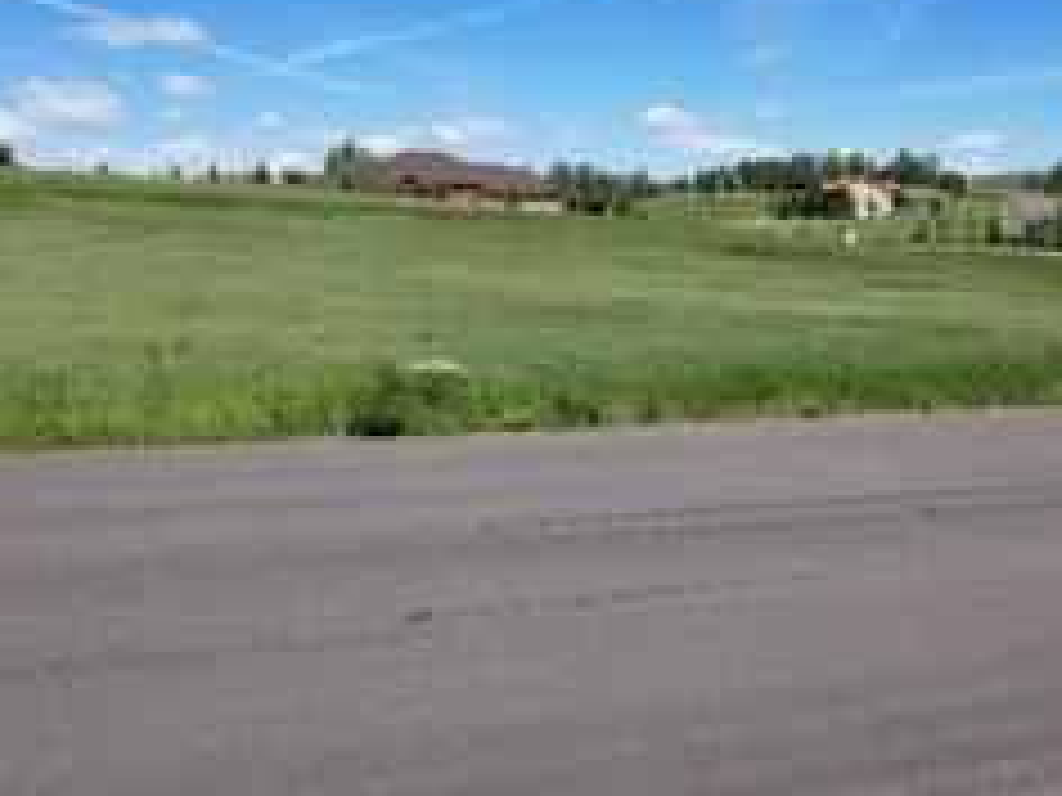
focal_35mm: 44
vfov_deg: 32.1
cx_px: 576
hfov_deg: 42.9
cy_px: 175
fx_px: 1350
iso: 50
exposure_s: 1/3264
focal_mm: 4.3
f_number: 1.7
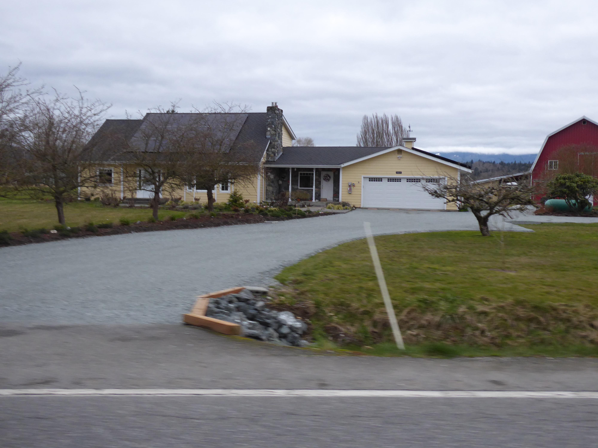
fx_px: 622
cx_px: 299
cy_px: 224
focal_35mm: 36
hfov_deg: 51.4
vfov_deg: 39.7
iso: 200
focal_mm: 6.3
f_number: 3.7
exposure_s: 1/250
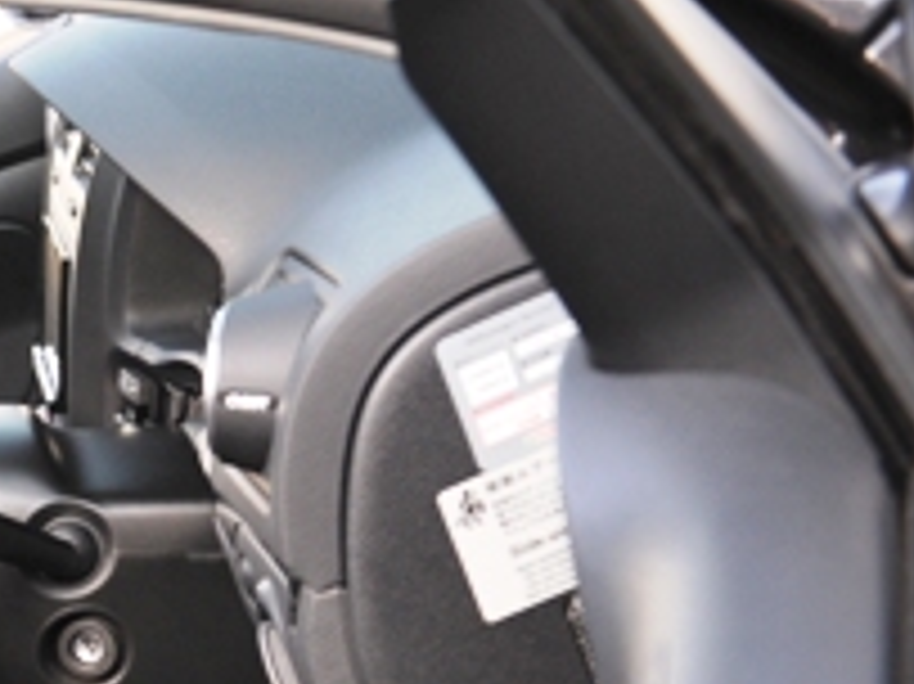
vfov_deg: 13.3
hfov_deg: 16.8
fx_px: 2850
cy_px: 868
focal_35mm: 108
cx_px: -396
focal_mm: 38
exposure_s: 1/100
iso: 800
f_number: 5
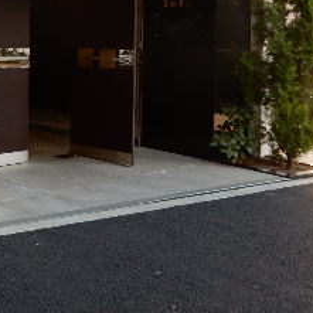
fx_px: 655
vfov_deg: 26.1
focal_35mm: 64
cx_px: -41
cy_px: 41
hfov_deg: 24.8
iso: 125
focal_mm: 4.5
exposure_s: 1/80
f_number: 3.7
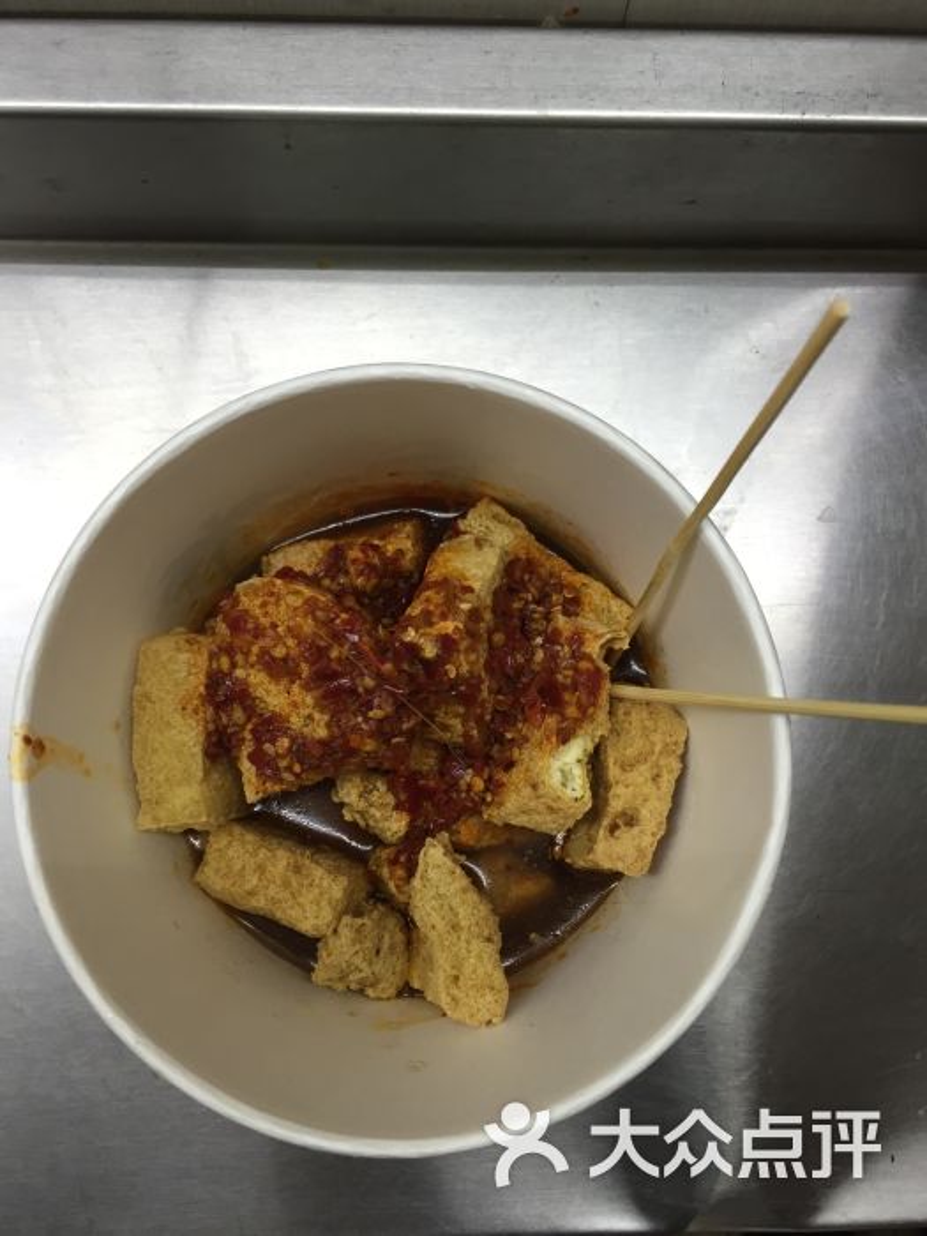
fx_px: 1035
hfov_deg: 48.2
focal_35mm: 29
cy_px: 618
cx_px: 464
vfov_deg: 61.7
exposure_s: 1/30
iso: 64
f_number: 2.2
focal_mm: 4.15
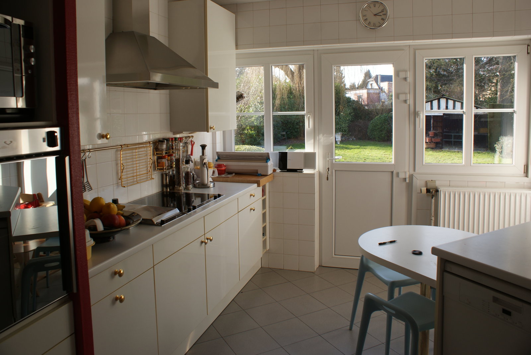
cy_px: 178
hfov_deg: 67.3
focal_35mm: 27
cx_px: 266
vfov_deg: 48.0
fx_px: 399
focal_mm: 18
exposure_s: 1/60
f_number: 7.1
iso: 100
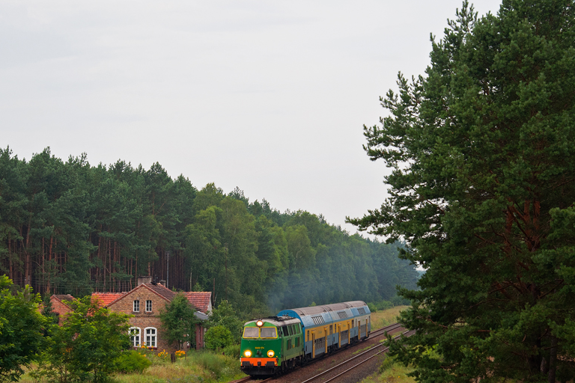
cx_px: 375
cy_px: 212
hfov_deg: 20.4
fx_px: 1597
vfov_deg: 13.7
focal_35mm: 100
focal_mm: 50
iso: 320
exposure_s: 1/320
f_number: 6.3
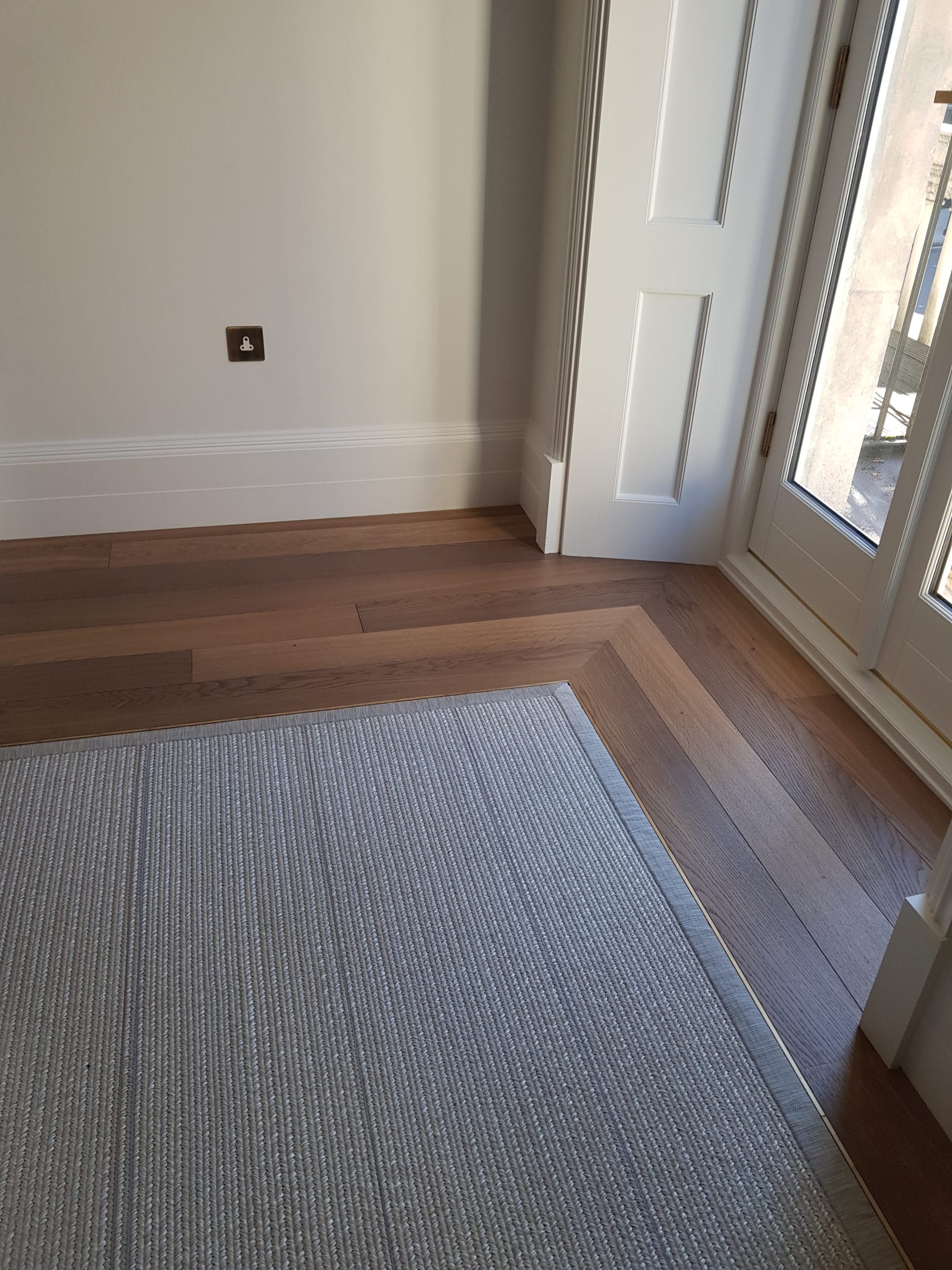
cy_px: 635
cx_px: 476
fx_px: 953
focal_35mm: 26
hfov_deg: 53.1
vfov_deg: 67.3
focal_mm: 4.3
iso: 80
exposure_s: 1/100
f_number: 1.7
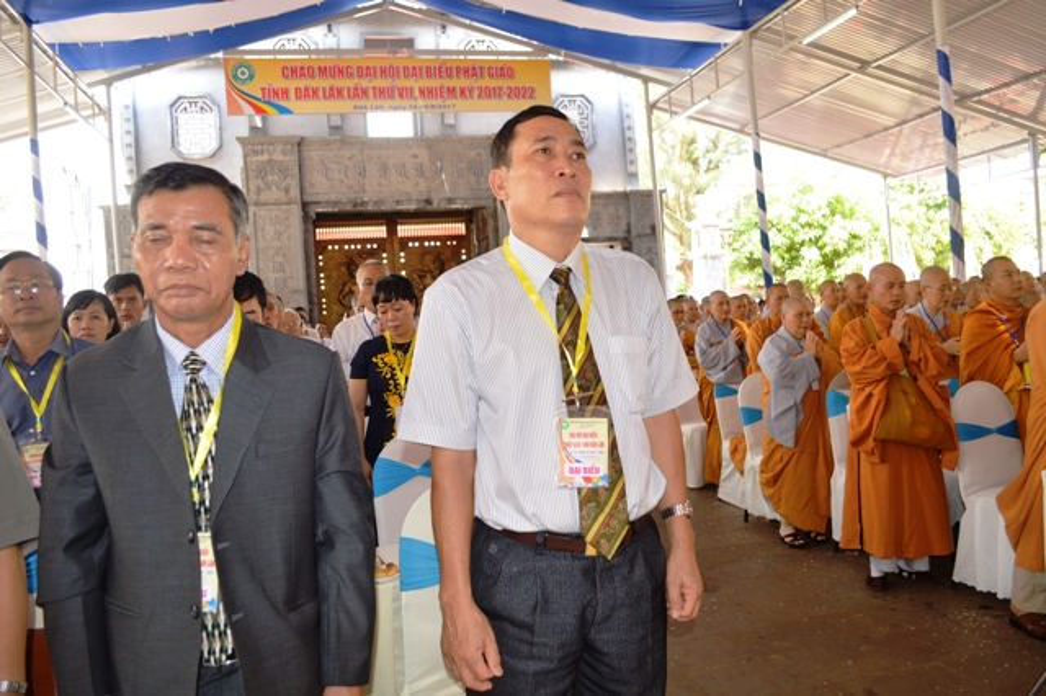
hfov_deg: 67.4
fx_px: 784
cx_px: 523
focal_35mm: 27
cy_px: 348
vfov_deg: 47.9
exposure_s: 1/80
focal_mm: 18
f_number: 4
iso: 400
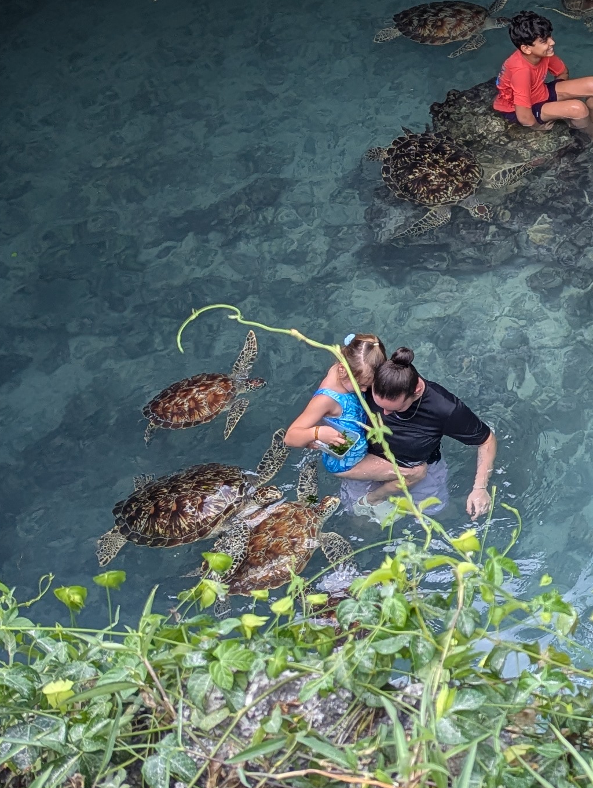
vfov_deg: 26.3
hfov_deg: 18.4
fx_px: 1640
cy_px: 113
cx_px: 862
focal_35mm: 72
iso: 34
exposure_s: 1/335
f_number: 1.85
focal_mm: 6.81
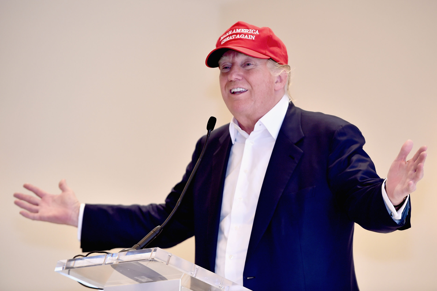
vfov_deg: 9.1
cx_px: 218
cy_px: 146
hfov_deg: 13.7
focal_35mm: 150
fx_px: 1820
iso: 1000
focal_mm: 150
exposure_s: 1/500
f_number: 2.8
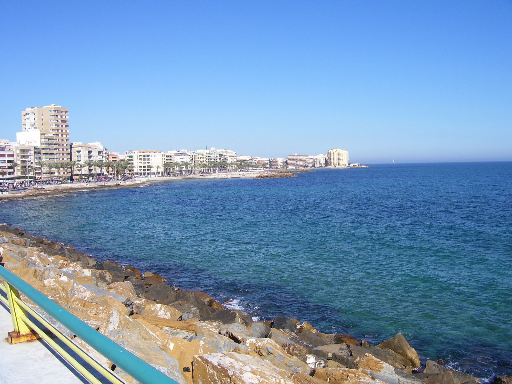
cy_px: 192
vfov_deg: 41.8
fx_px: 503
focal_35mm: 34
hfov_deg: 54.0
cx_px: 256
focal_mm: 5.6
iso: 80
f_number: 4.8
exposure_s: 1/750
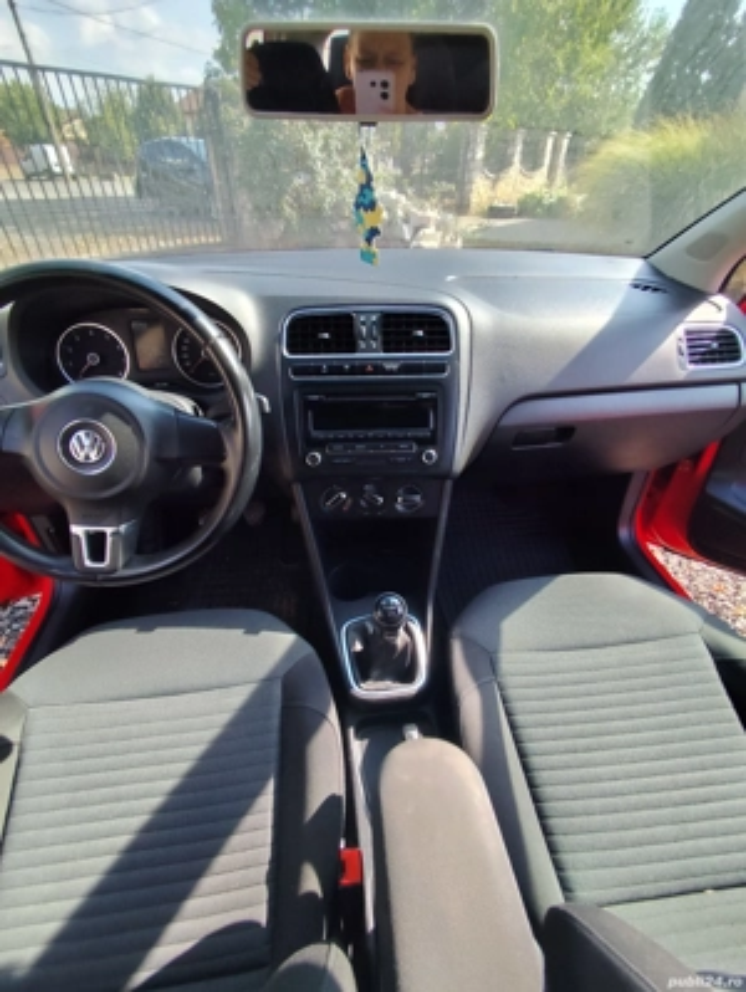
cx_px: 373
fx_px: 459
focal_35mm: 16
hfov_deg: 78.2
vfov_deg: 94.4
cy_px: 496
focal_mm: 1.65
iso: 50
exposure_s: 1/405
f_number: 2.2
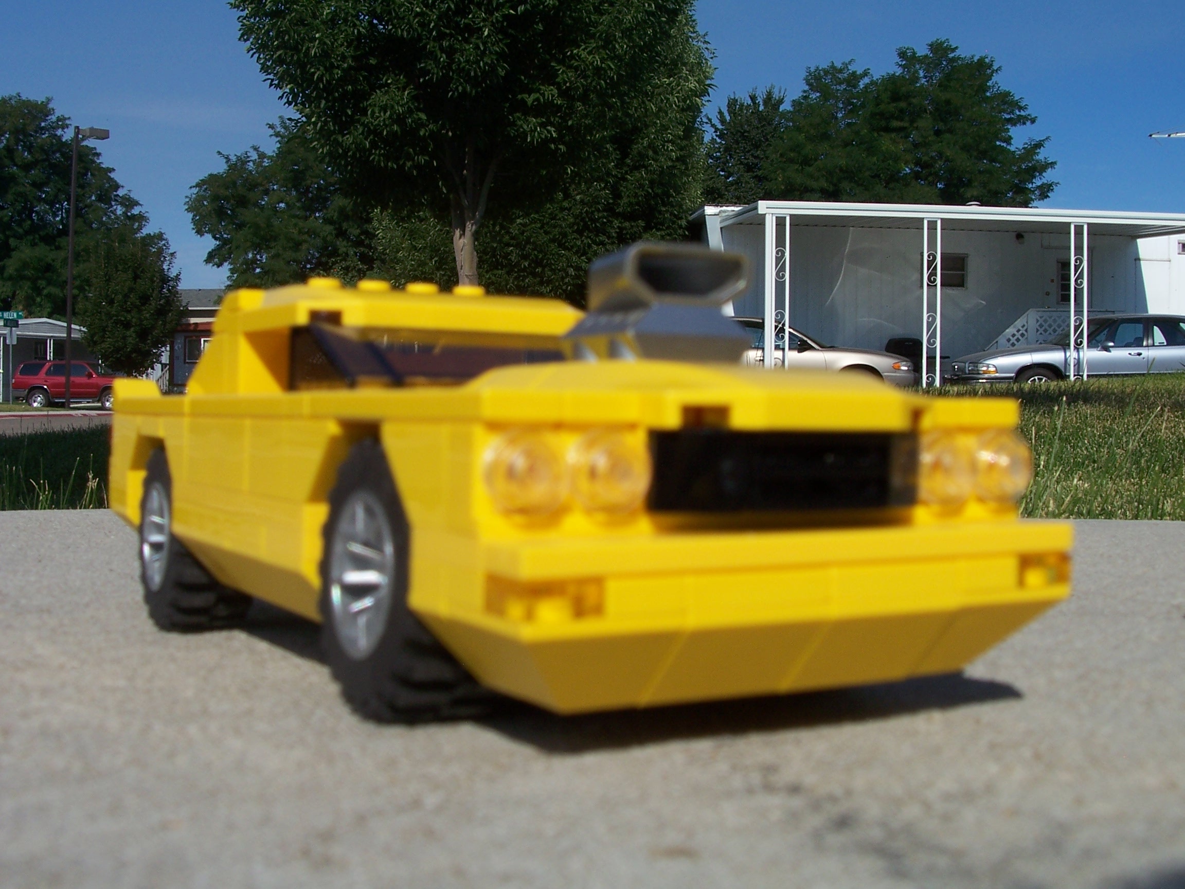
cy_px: 444
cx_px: 592
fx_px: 1438
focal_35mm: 42
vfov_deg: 34.3
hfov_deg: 44.8
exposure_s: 1/750
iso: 80
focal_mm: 7.2
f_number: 5.6
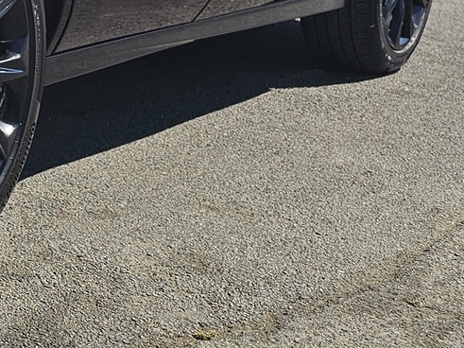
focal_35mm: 96
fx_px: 1286
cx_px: -217
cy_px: -130
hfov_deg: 18.3
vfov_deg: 14.6
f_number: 1.7
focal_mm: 6.3
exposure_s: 1/1084
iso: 20
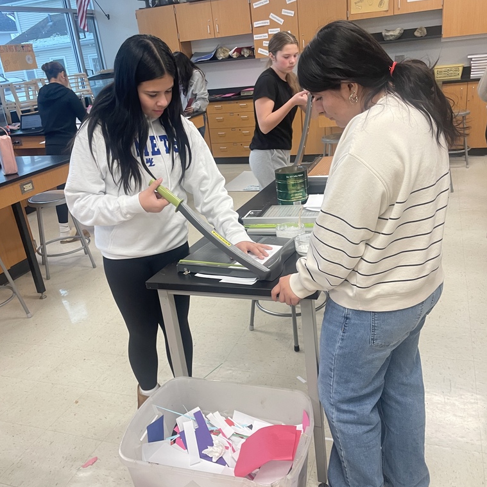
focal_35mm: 31
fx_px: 493
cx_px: 241
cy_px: 254
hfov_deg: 52.5
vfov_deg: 52.5
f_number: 1.6
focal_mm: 4.2
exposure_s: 1/60
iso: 125
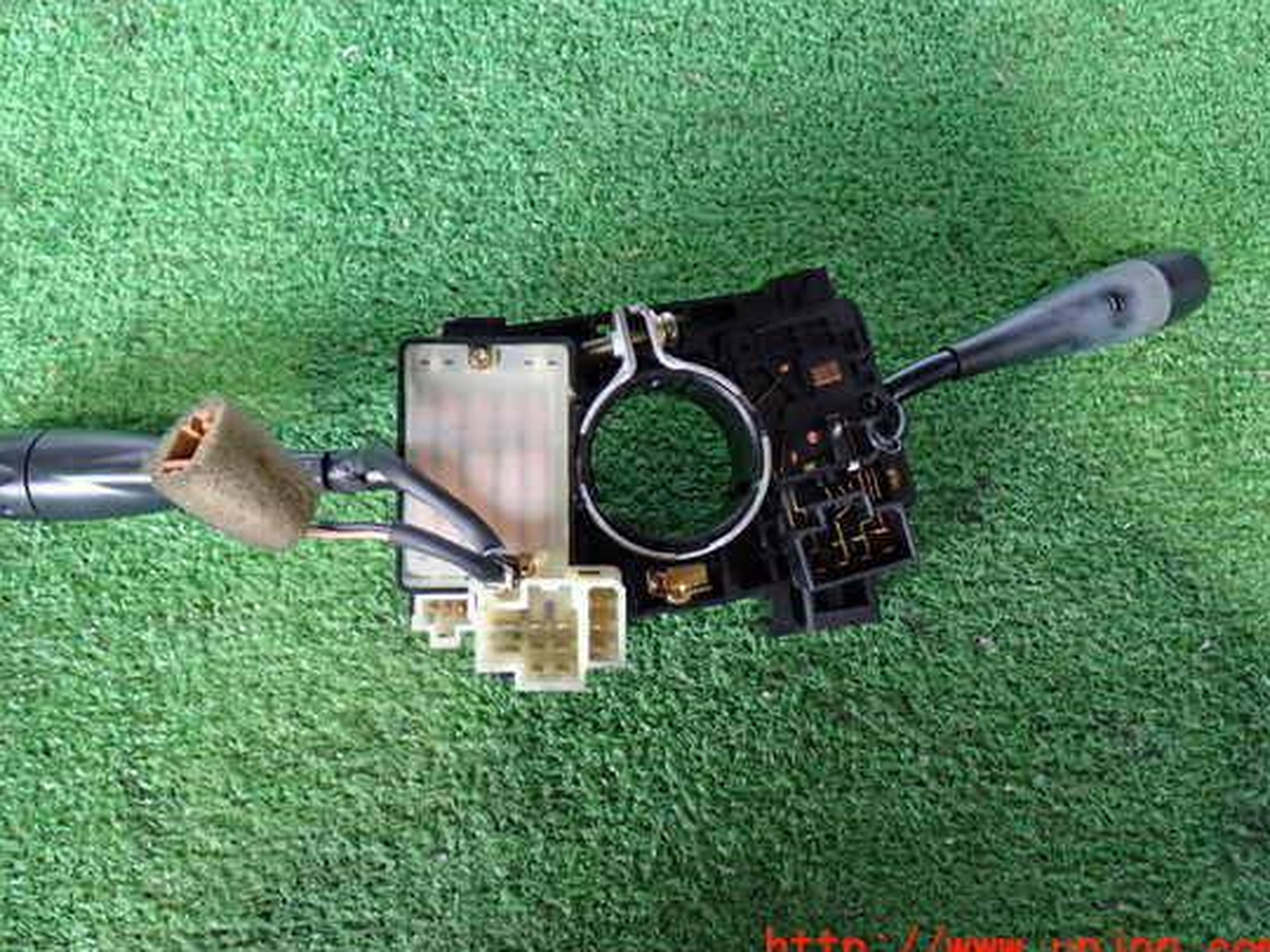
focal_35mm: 40
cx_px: 590
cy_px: 451
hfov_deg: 46.8
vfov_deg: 36.0
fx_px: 1468
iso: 640
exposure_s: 1/40
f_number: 2.5
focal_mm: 6.37
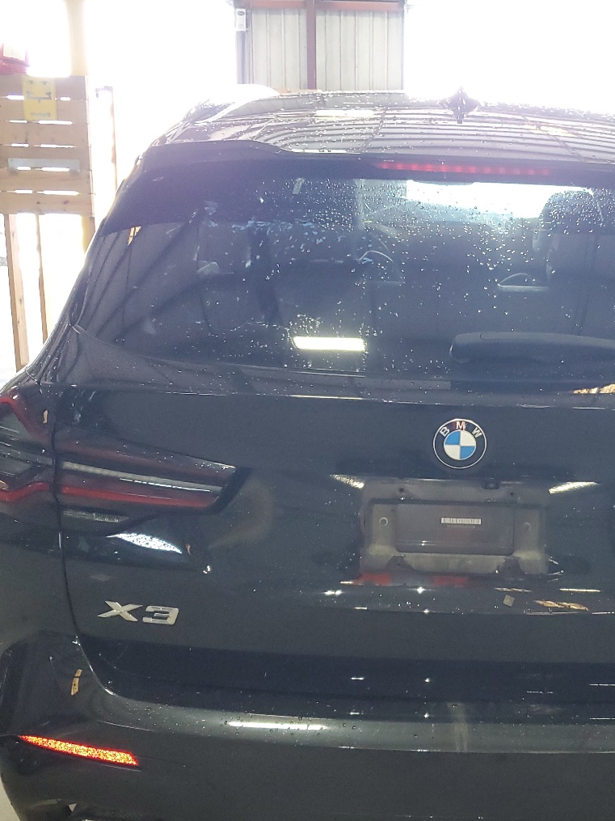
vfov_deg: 45.6
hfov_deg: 34.4
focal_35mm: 41
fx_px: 971
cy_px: 477
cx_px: 460
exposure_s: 1/60.2
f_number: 1.5
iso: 318
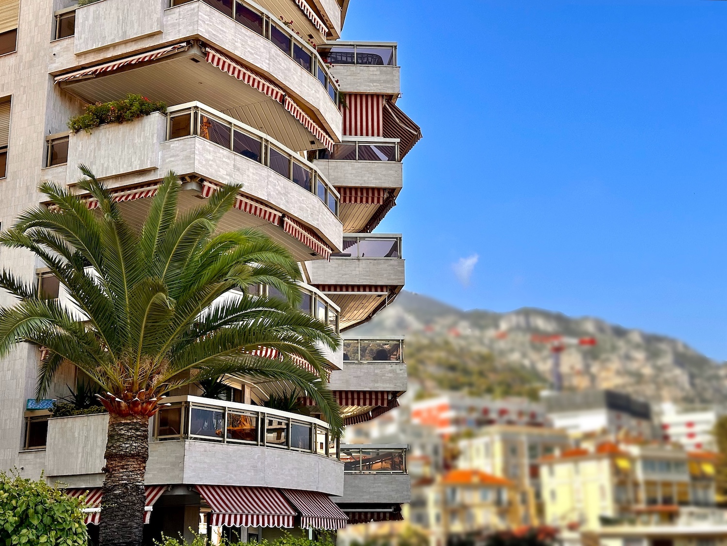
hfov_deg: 39.7
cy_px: 273
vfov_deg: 30.3
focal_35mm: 48
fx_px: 1008
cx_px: 364
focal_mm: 6.86
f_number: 1.78
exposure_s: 1/2732
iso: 64
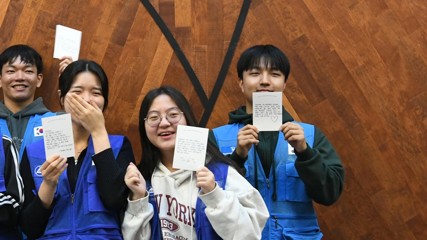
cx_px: 7
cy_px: 126
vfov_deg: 13.0
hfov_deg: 22.1
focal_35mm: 93
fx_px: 1053
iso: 7200
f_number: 8
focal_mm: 44
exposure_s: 1/160
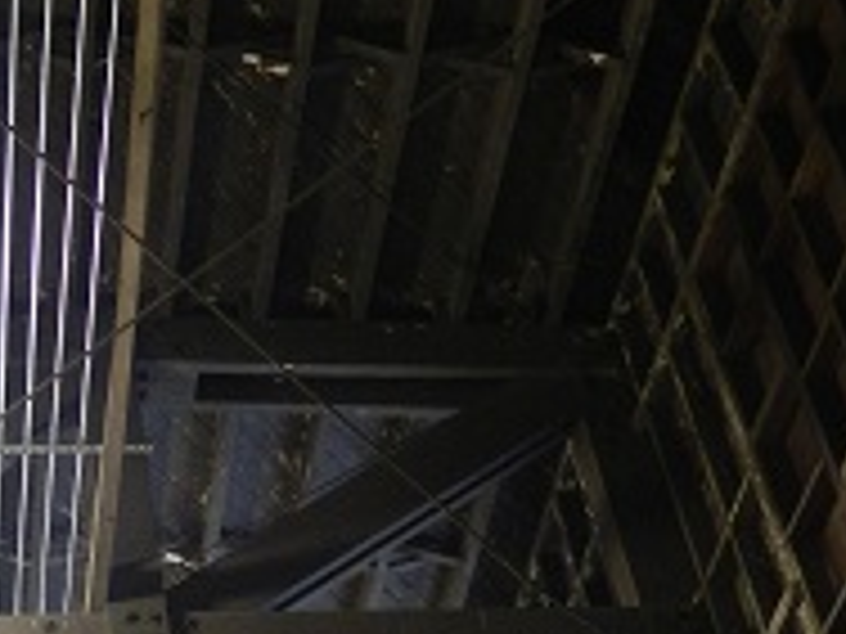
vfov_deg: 15.6
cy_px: 1030
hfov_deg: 21.8
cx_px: -81
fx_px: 2077
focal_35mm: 85
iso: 160
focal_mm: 4.5
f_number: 3.1
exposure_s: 1/30
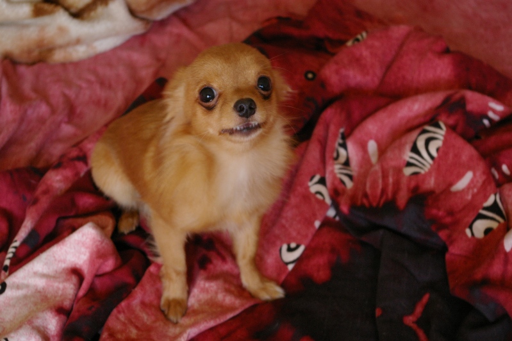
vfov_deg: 16.5
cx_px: 256
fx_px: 1173
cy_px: 170
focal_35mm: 82
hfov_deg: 24.6
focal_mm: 55
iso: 800
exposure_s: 1/15
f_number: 5.6
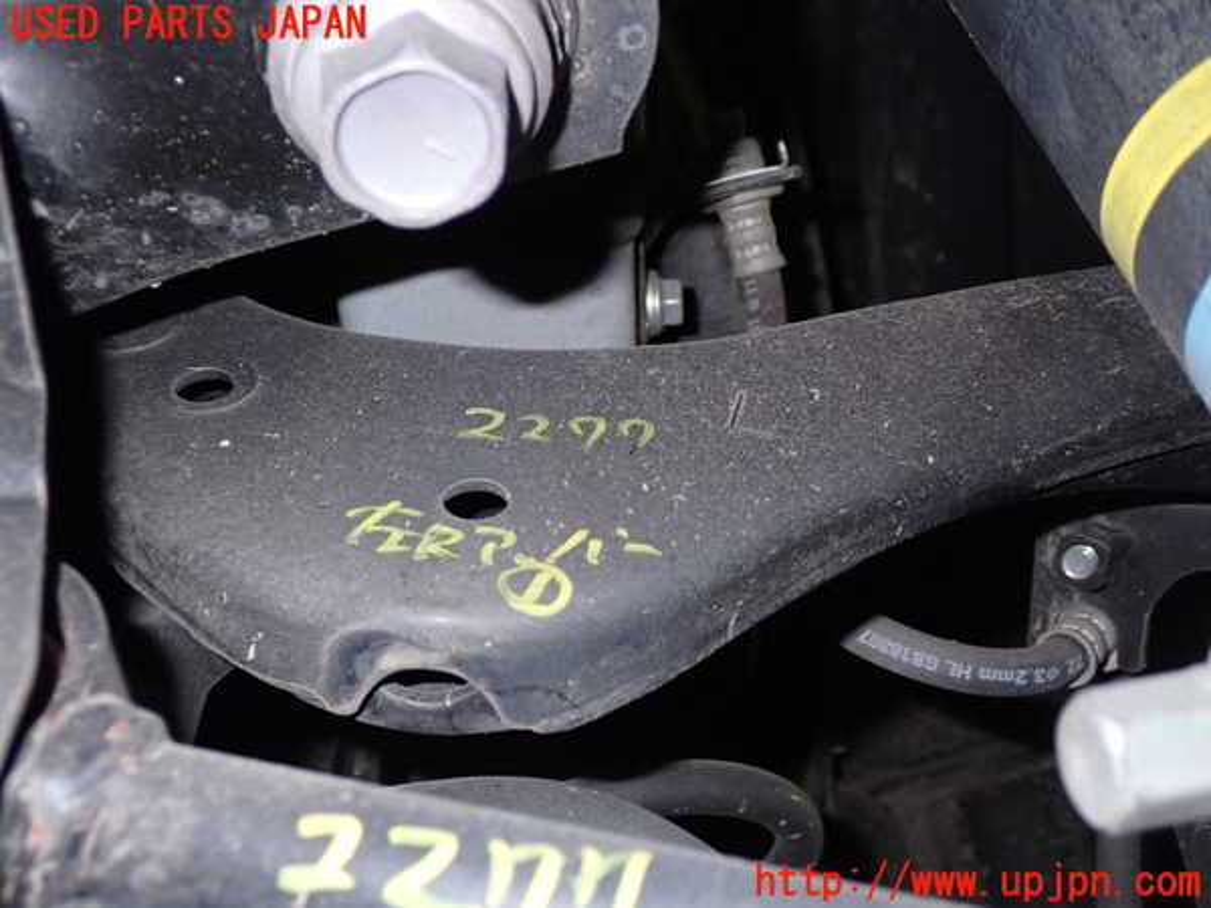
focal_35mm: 44
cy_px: 454
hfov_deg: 42.9
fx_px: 1539
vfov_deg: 32.9
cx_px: 606
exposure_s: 1/40
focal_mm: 7.84
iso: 400
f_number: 9
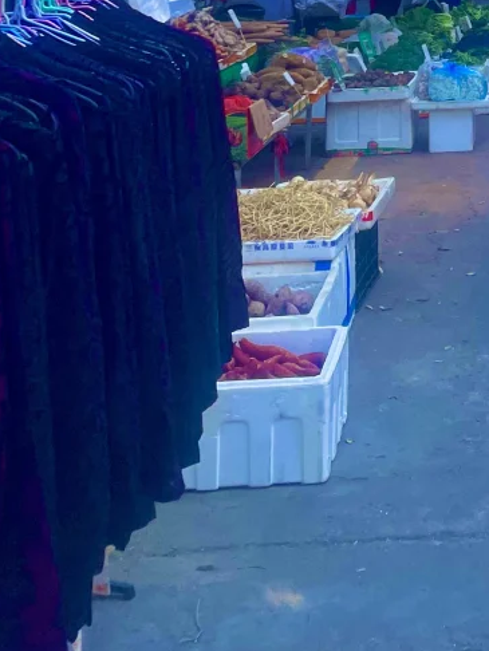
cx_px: 687
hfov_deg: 17.6
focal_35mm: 77
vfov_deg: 22.3
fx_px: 1449
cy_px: -226
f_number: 1.6
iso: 32
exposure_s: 1/1642
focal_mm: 4.2
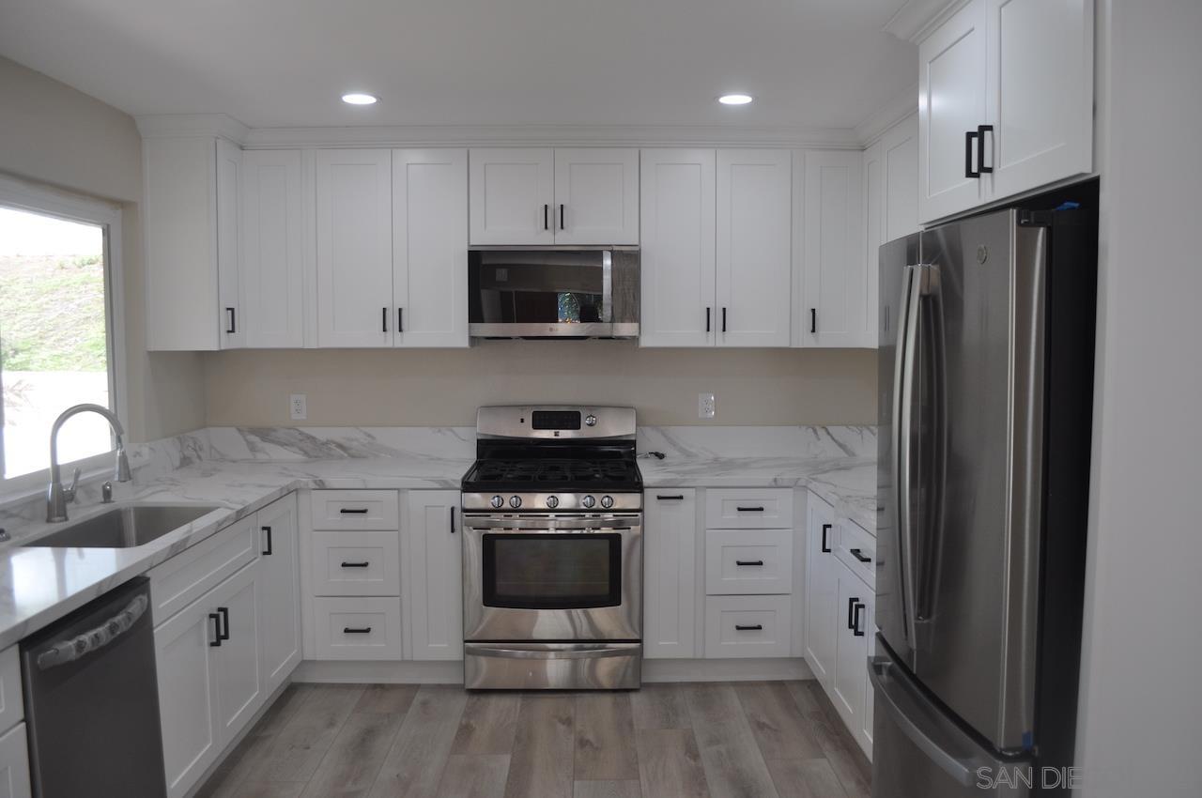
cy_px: 399
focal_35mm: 27
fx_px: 900
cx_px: 601
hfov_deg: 67.4
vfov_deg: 47.8
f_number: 5.6
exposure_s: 1/125
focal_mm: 18
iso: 400
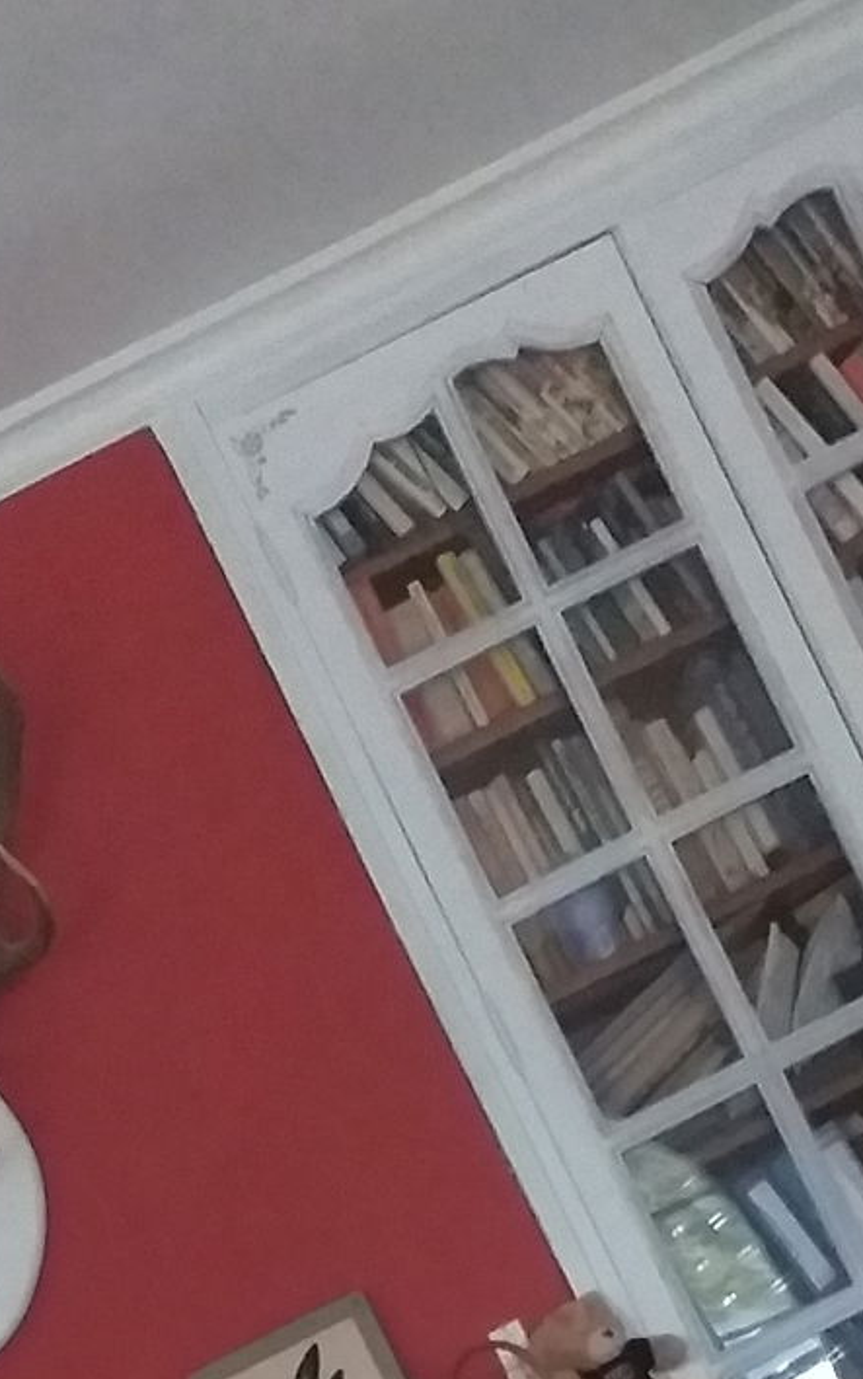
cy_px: 1873
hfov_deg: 15.7
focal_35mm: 83
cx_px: 284
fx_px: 3121
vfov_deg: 22.0
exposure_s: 1/20
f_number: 1.9
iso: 400
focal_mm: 3.6
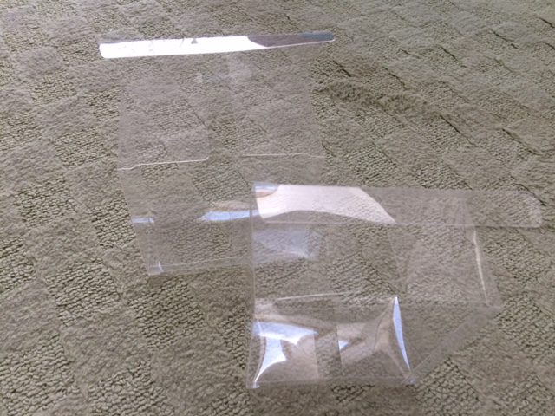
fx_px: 465
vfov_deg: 48.2
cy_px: 208
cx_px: 278
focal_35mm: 29
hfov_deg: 61.7
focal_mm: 4.15
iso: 50
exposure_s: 1/120
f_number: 2.2
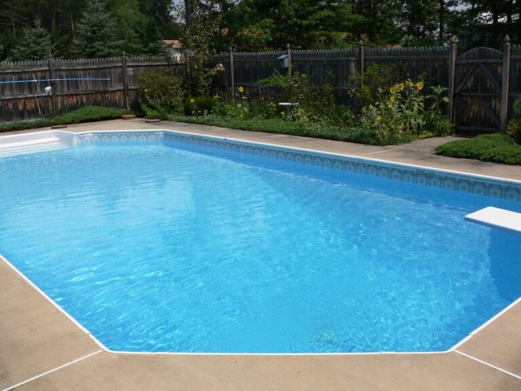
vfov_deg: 40.7
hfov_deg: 52.6
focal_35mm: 35
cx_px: 260
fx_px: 527
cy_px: 196
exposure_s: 1/400
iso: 80
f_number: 8
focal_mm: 7.4
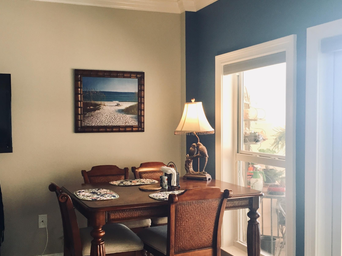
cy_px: 135
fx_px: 385
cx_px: 139
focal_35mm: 39
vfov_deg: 36.8
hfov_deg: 47.6
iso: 32
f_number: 2.2
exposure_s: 1/30
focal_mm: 4.15
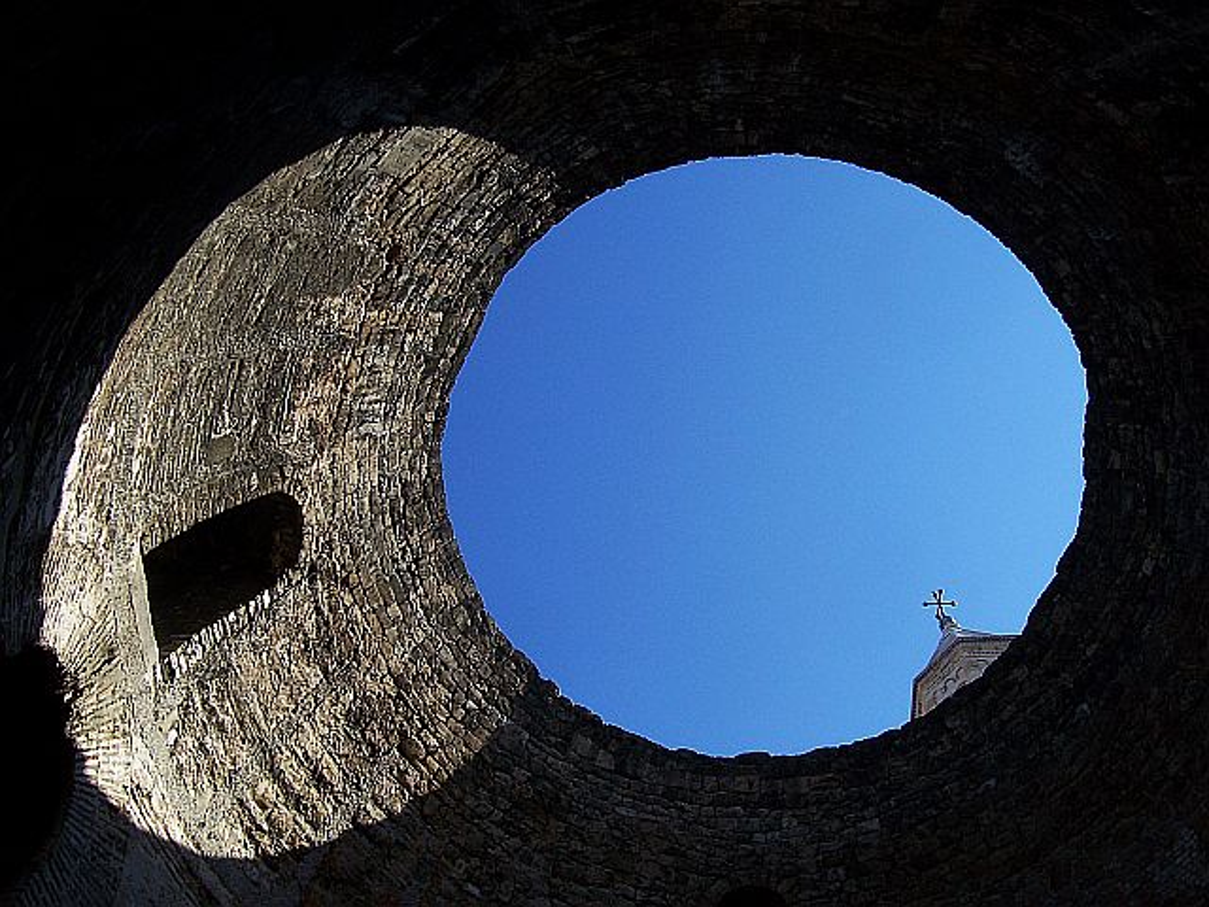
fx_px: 1187
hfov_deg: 54.0
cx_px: 604
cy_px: 454
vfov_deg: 41.8
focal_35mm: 34
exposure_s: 1/350
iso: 80
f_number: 5.6
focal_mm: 5.6
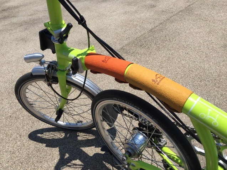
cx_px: 114
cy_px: 85
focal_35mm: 29
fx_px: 190
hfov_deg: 61.7
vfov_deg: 48.2
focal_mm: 4.15
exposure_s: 1/2326
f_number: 2.2
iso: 32
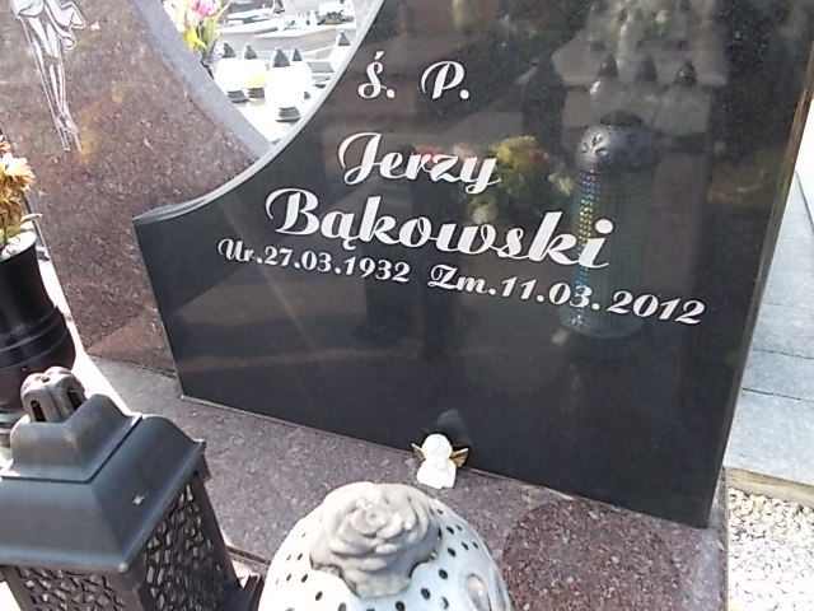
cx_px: 407
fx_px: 611
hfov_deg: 67.3
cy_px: 306
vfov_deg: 53.1
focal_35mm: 26
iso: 80
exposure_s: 1/160
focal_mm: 4.6
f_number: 3.2
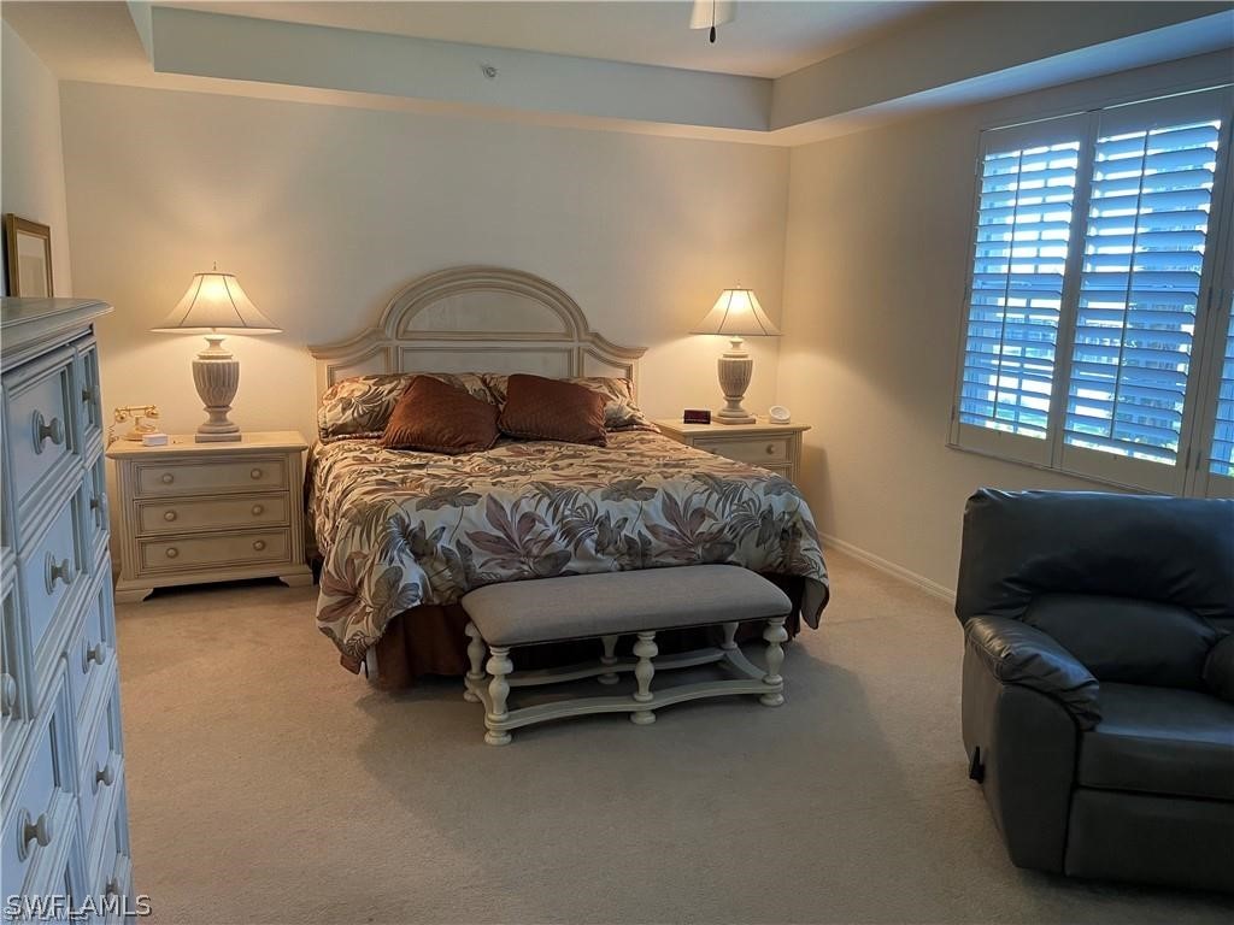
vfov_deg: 53.1
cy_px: 462
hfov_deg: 67.3
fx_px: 927
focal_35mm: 26
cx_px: 617
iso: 100
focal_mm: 4.2
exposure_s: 1/60
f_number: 1.6
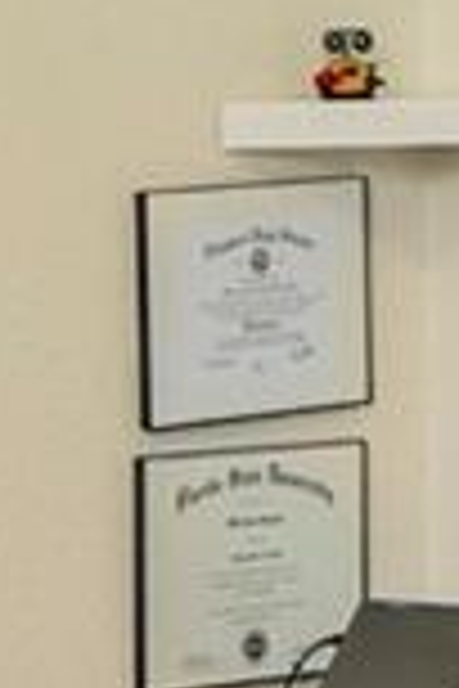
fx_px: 3595
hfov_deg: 7.3
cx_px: 405
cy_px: 4
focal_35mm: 188
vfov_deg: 10.8
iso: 400
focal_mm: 12
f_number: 3.2
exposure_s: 1/80
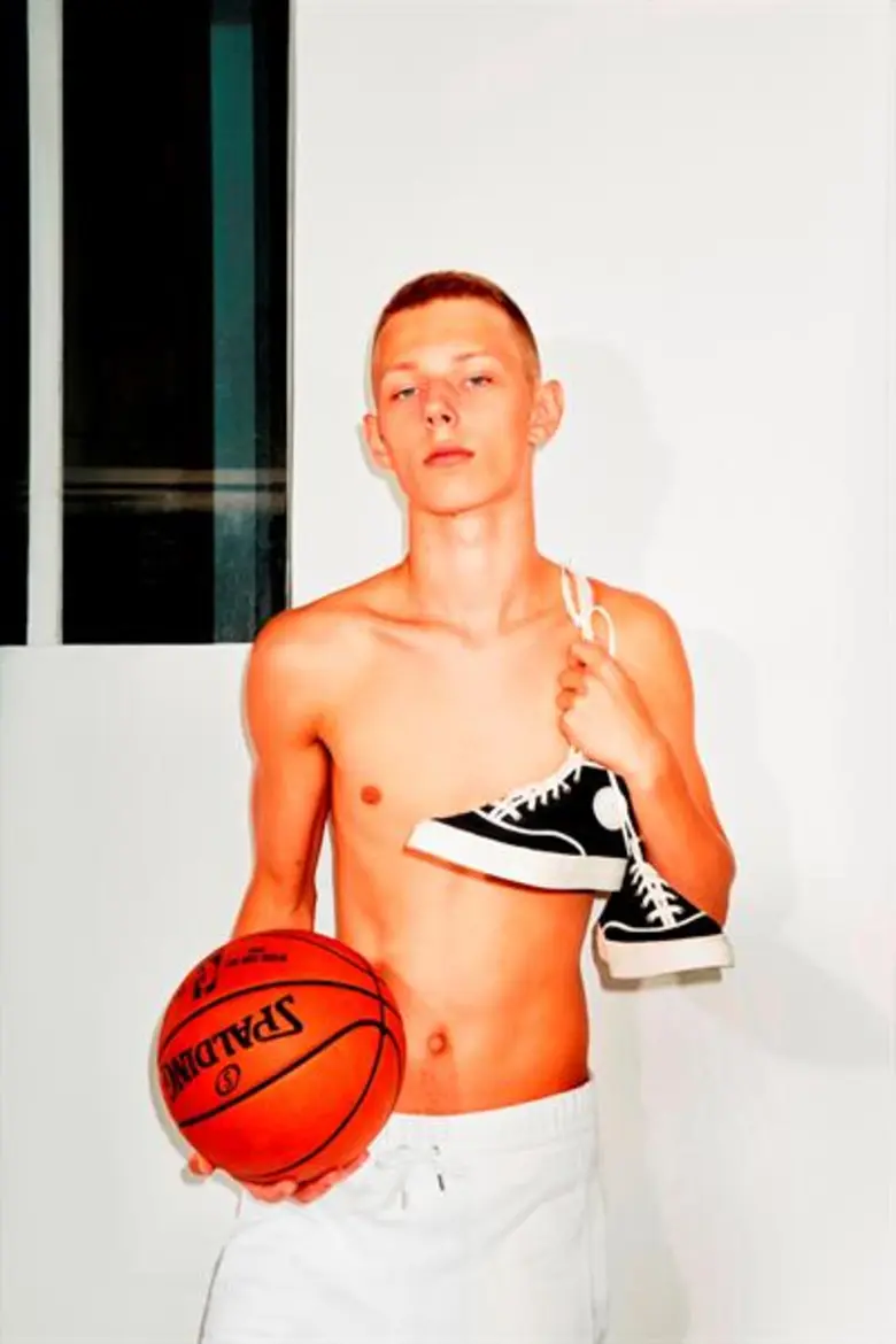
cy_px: 672
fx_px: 2613
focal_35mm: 70
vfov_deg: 28.8
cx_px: 448
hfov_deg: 19.5
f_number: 10
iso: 160
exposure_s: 1/320
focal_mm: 70
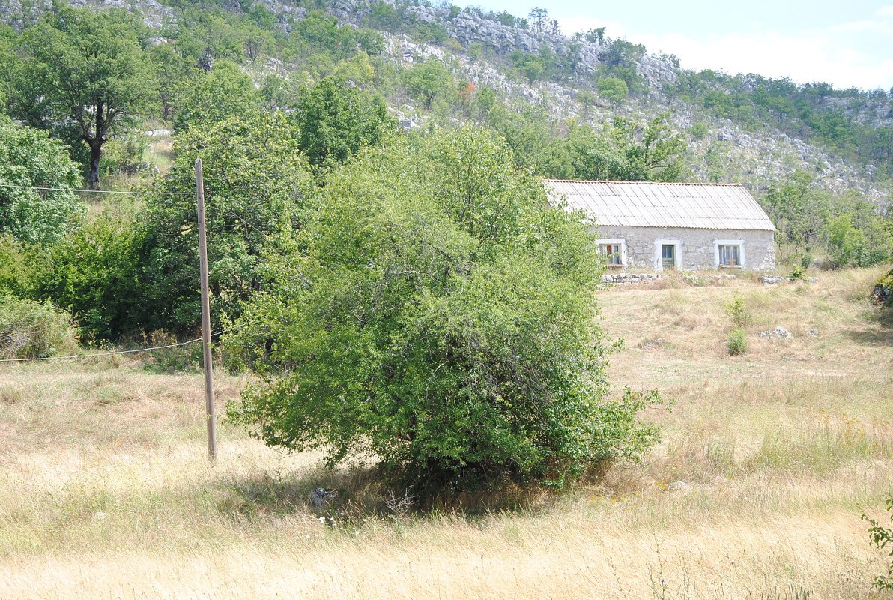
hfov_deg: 25.9
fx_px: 1939
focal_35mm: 78
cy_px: 300
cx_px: 446
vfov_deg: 17.6
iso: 200
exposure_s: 1/200
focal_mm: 52
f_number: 8
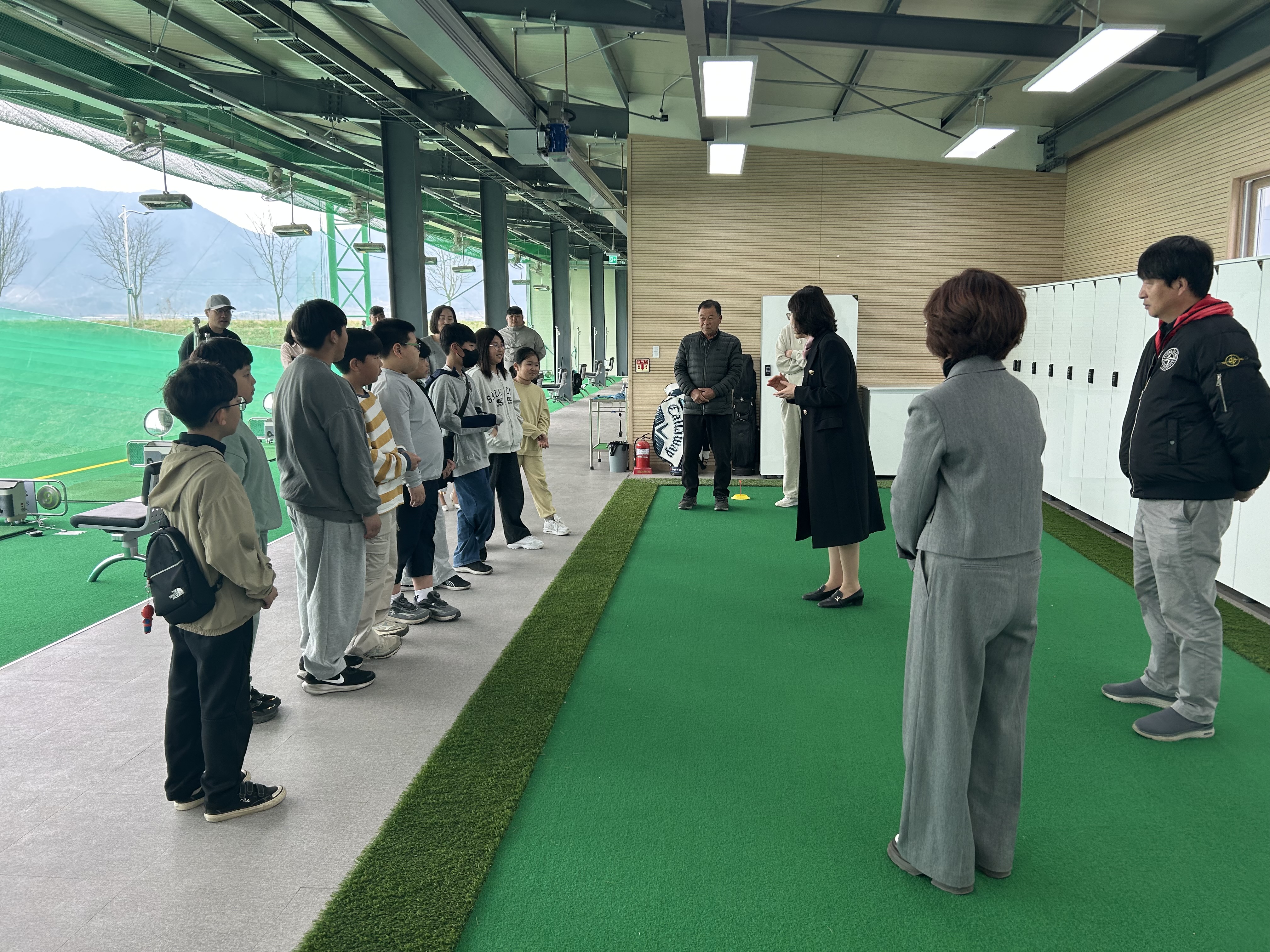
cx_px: 635
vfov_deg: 53.1
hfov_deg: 67.3
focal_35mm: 26
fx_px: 954
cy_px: 476
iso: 40
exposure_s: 1/166
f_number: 1.5
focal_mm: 5.7
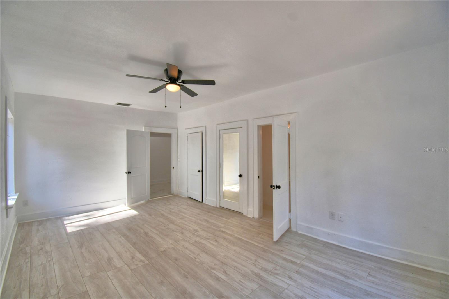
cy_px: 150
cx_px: 224
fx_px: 187
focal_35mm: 15
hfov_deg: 100.4
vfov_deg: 77.3
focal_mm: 10
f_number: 4.5
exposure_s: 1/400
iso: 200
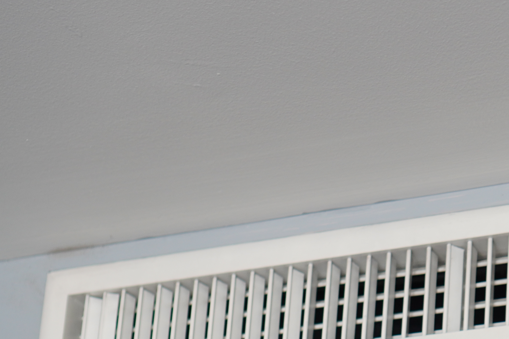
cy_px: 365
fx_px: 2041
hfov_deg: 13.9
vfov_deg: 9.4
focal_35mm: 144
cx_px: 586
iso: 200
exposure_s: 1/20
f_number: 2.5
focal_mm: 35
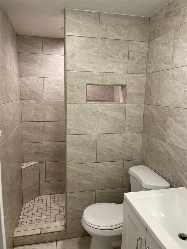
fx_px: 187
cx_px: 94
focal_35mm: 26
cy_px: 124
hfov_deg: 53.1
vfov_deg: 67.3
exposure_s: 1/60
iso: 64
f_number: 1.6
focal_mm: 4.2
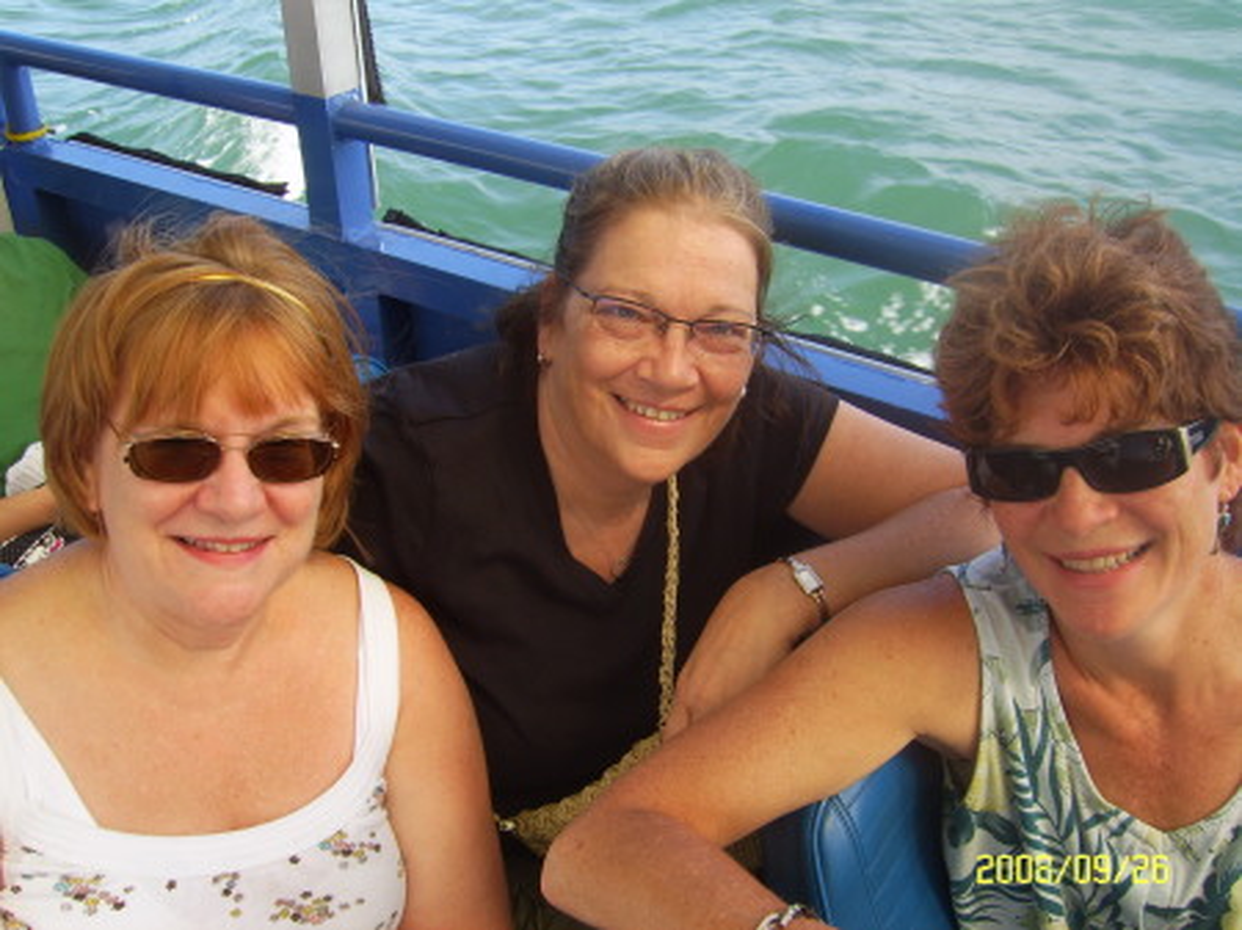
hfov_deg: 49.0
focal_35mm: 38
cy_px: 465
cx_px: 621
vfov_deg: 37.7
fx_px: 1363
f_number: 6.4
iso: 50
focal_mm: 7.8
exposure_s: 1/100
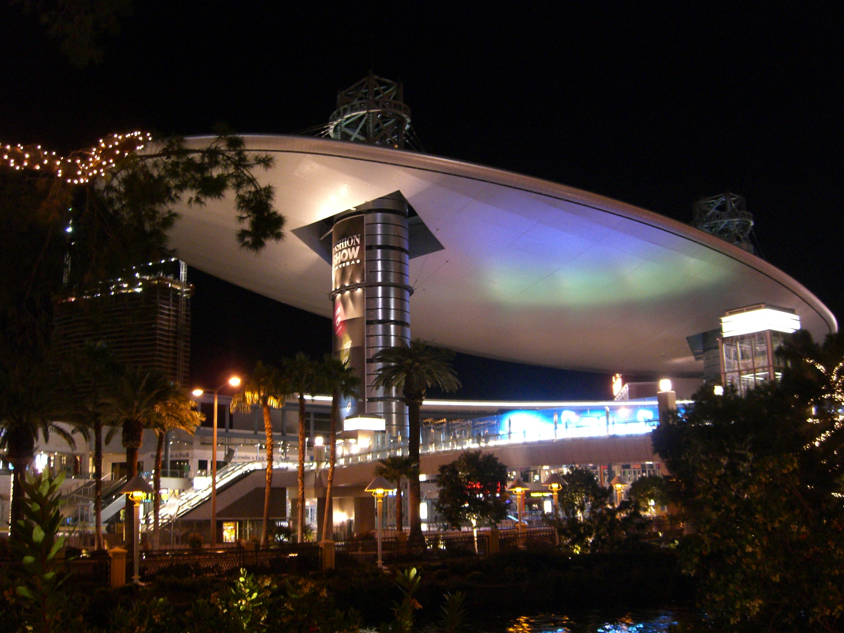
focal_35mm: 38
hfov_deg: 49.0
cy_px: 316
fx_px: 927
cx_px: 422
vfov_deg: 37.7
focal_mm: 7.9
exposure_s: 1/8
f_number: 2.8
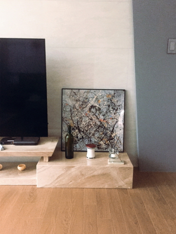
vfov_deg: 60.0
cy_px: 116
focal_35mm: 30
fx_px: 203
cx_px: 86
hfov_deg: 46.8
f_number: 2.2
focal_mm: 4.15
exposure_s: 1/15
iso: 400
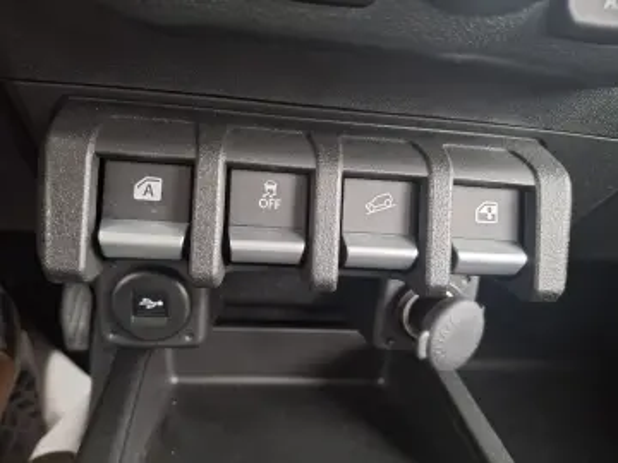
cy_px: 232
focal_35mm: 25
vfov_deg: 54.9
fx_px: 446
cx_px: 309
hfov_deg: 69.4
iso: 800
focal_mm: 4.69
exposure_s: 1/20
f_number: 1.8
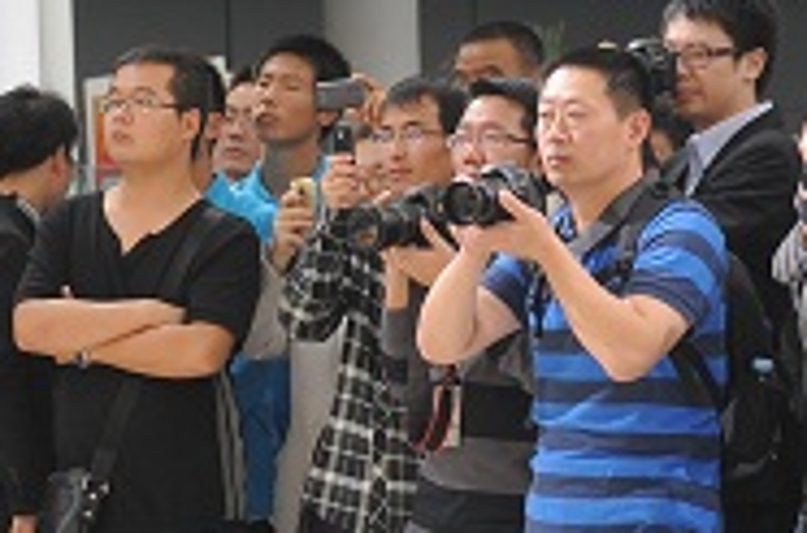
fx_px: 4807
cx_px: 232
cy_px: 325
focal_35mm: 215
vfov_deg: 6.4
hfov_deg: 9.6
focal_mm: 52
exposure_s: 1/125
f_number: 4.5
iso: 400
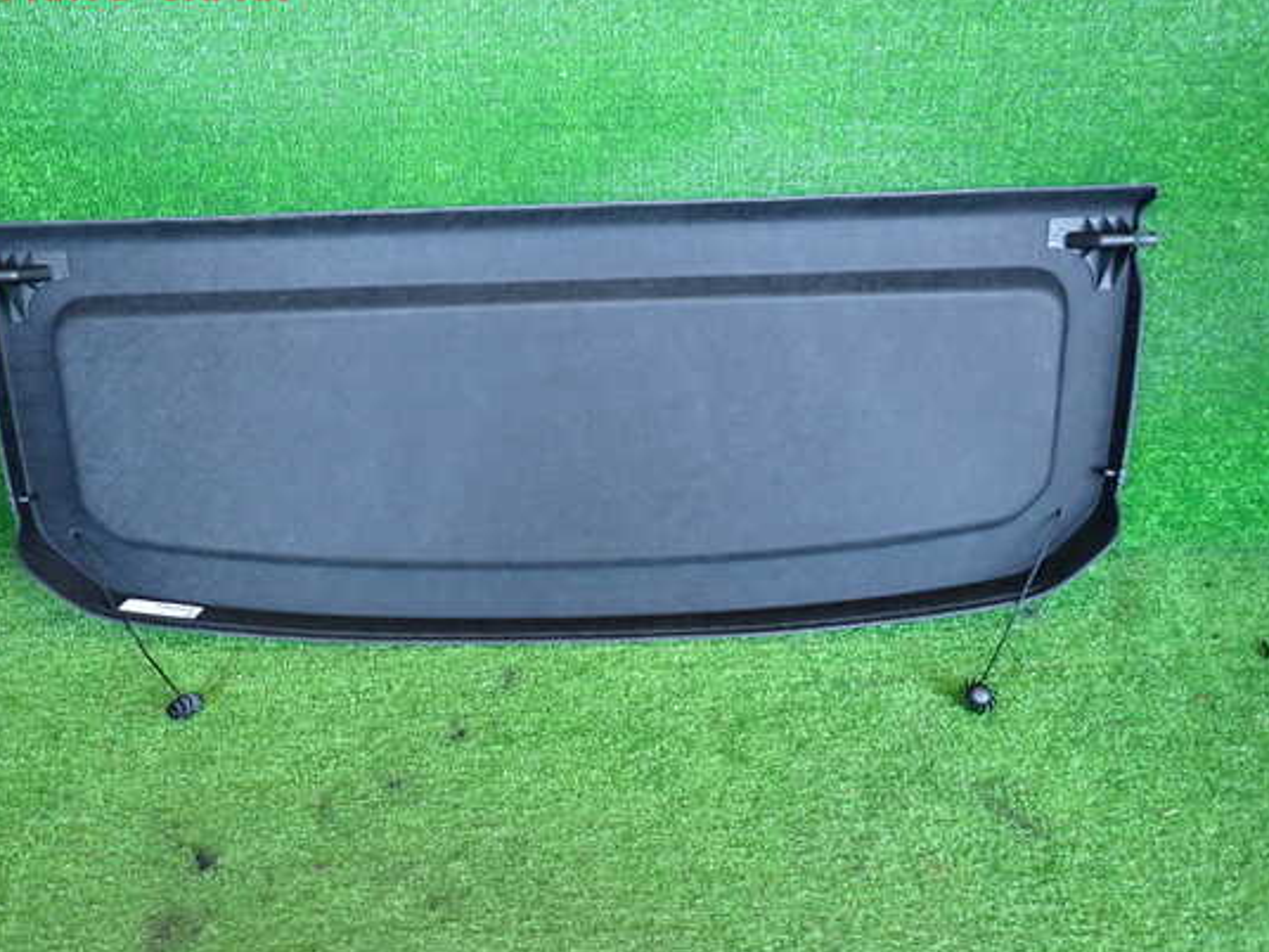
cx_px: 568
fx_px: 1026
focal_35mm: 28
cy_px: 488
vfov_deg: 49.7
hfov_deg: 63.3
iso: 320
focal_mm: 4.5
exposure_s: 1/30
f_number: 2
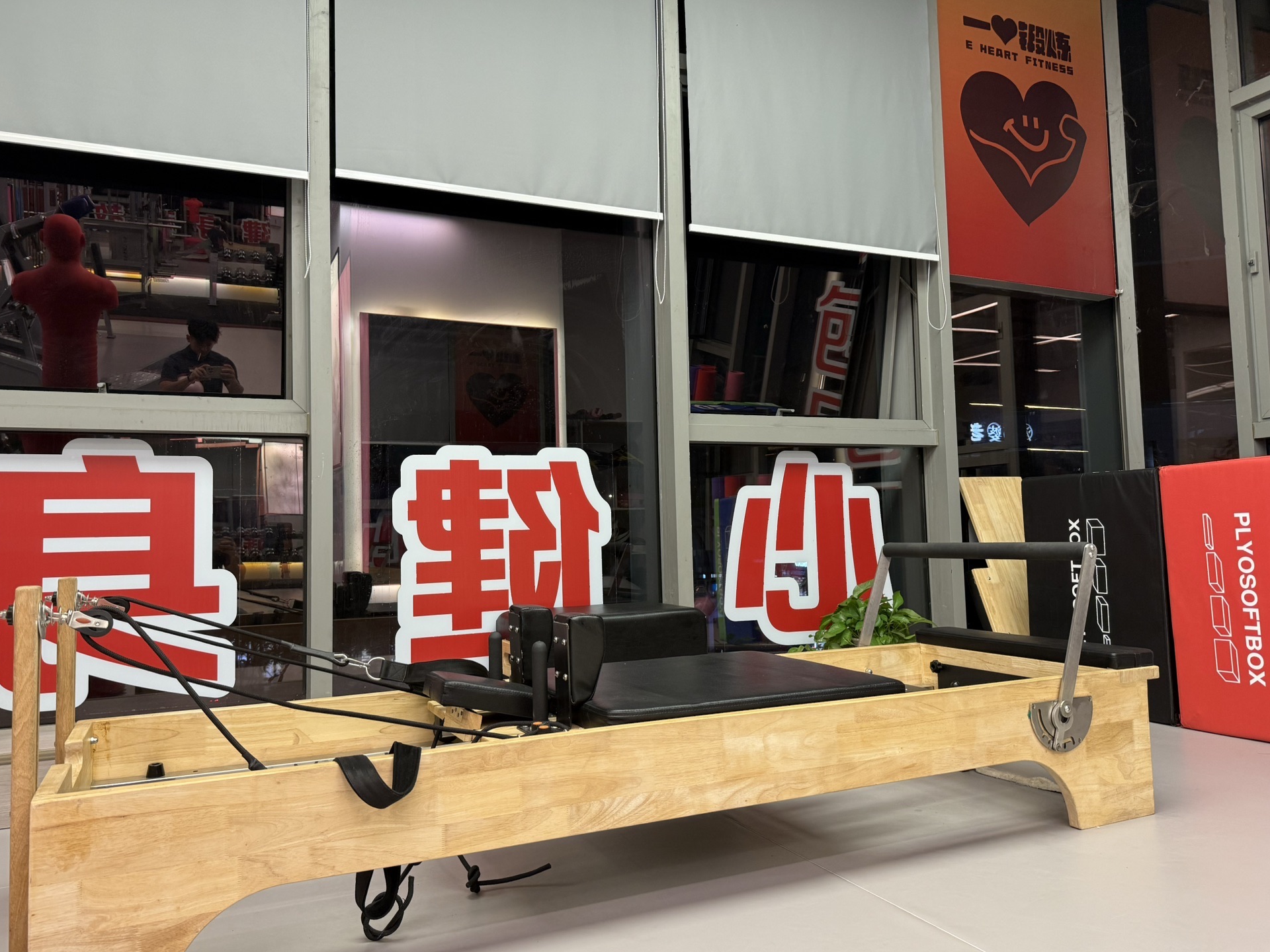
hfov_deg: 69.4
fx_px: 917
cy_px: 474
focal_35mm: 25
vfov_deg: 54.9
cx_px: 609
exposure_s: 1/50
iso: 160
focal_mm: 6.76
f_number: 1.78
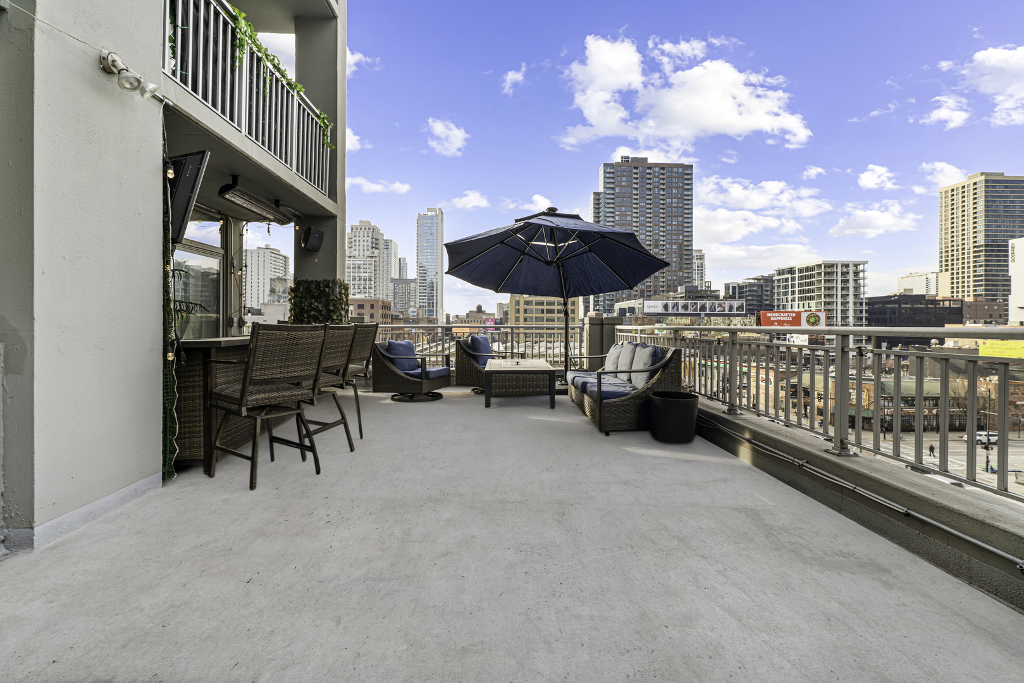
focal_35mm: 16
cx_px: 512
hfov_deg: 96.7
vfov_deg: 73.8
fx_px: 455
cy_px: 342
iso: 200
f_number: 9
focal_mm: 16
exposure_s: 1/50
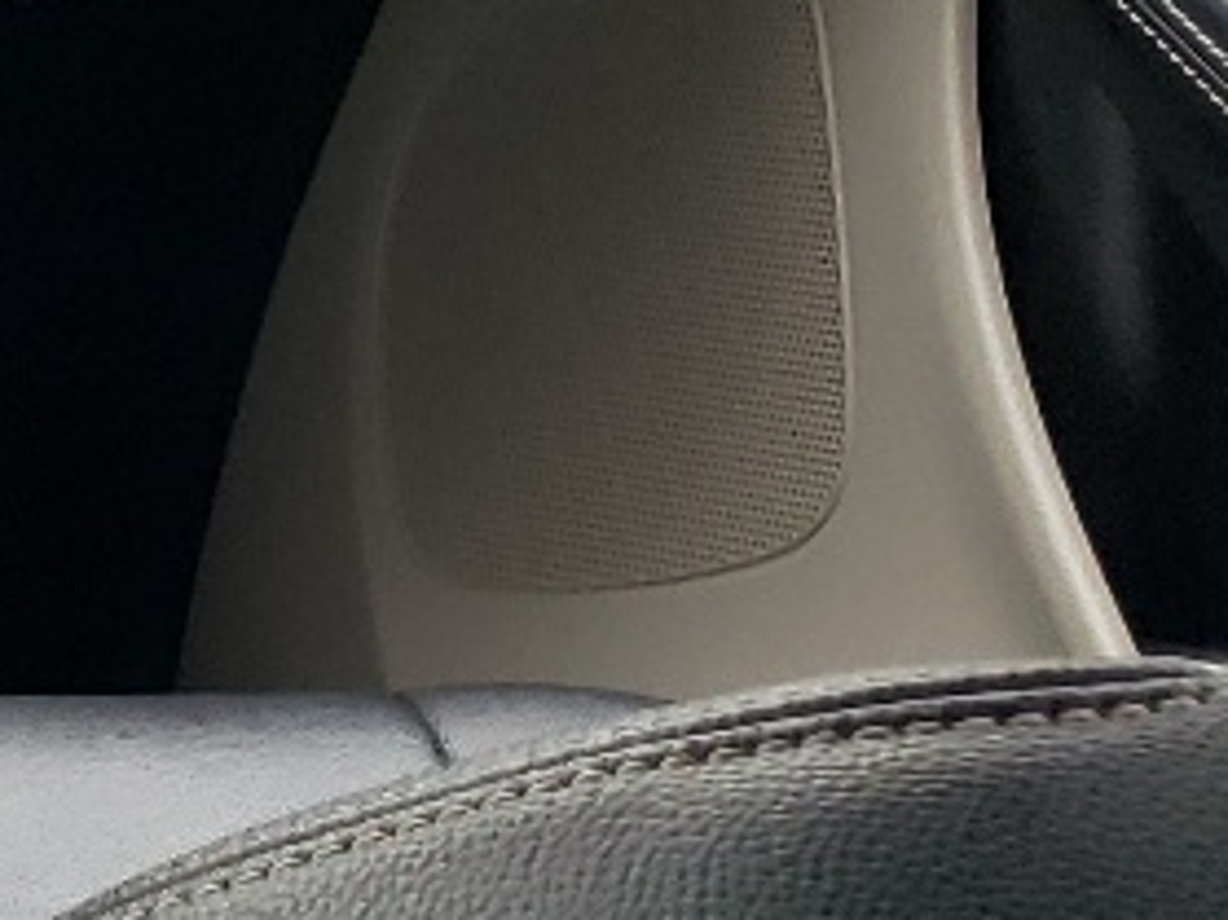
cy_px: 563
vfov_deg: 9.9
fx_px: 5283
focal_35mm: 149
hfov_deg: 10.6
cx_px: -2038
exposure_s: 1/60.2
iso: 60
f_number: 1.5
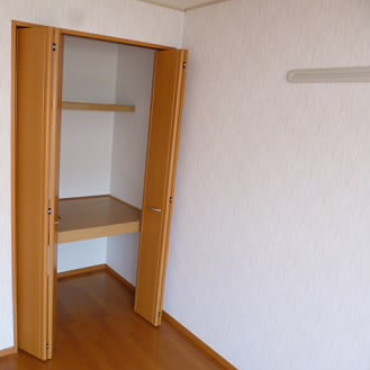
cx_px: 126
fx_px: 351
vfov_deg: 55.6
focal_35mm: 29
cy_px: 188
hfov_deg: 54.6
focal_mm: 4.3
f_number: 2.5
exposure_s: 1/60
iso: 250
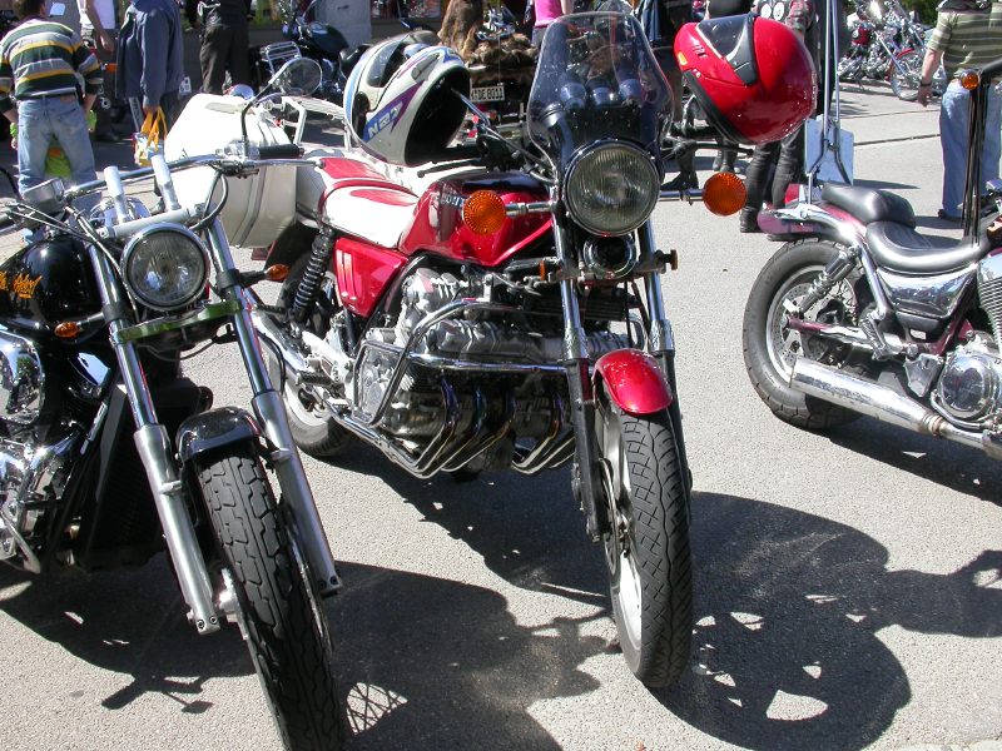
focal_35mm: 38
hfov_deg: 49.0
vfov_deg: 37.7
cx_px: 501
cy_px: 376
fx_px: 1100
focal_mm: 7.85
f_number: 6
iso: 100
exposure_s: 1/198
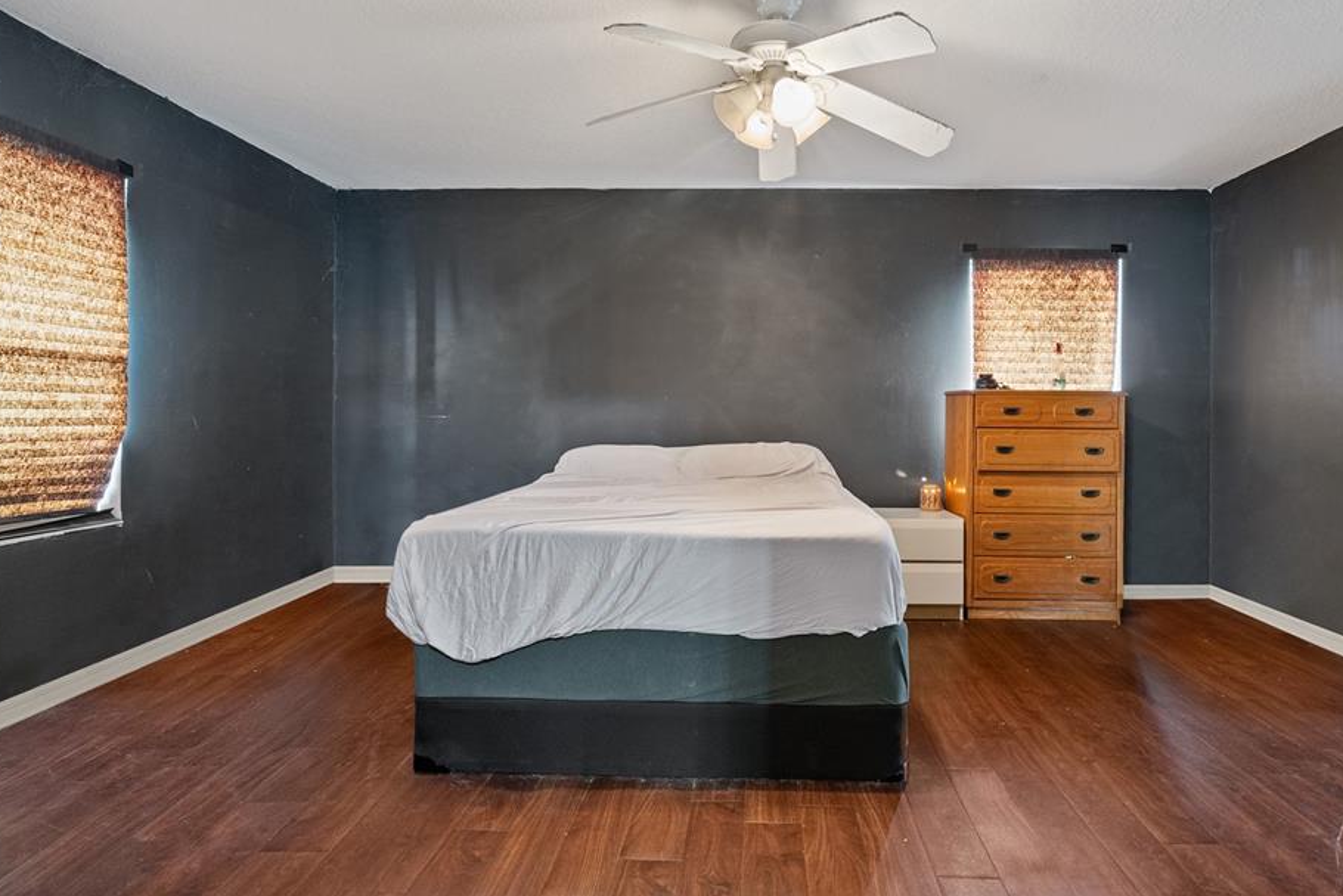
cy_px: 410
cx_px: 733
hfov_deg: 89.8
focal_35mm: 18
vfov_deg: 67.3
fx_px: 672
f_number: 8
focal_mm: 16
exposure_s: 2
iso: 400
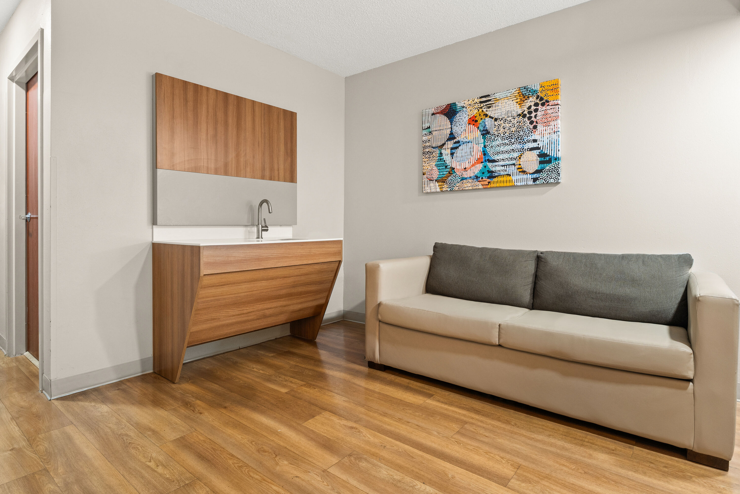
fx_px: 367
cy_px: 247
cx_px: 370
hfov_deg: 90.5
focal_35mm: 18
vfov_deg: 67.8
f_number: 8
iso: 250
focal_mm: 11.9
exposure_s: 1
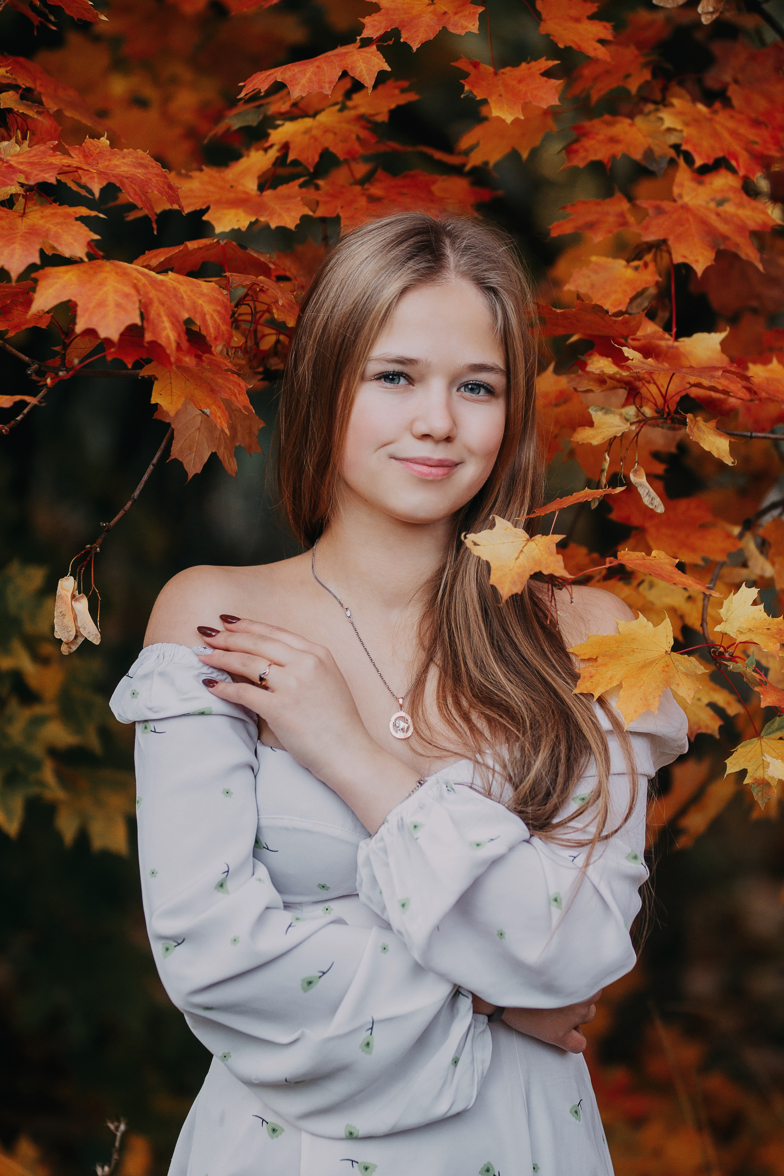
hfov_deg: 10.8
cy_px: 588
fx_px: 4165
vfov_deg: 16.1
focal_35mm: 128
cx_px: 392
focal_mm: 85
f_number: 2
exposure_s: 1/1000
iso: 200
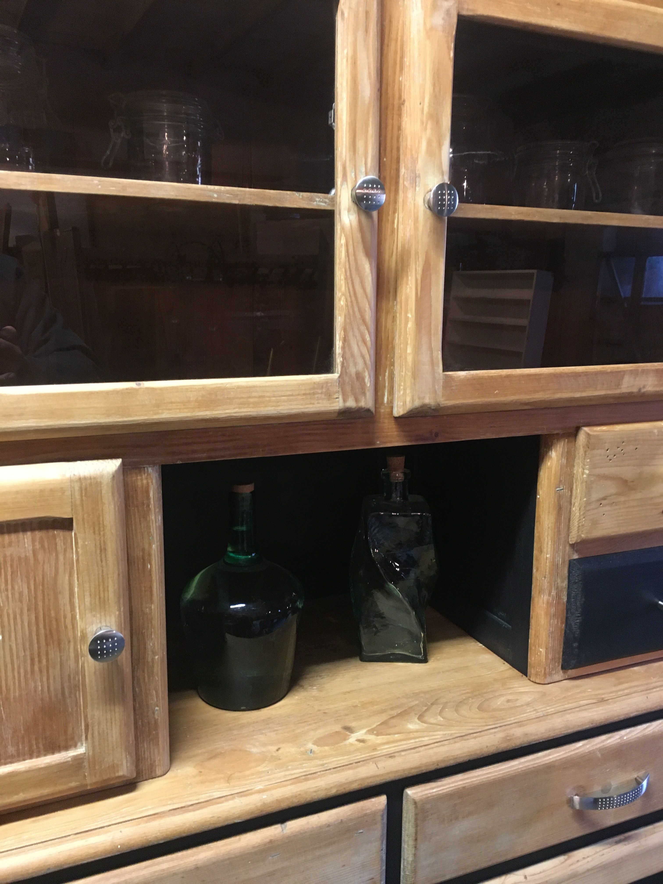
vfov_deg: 61.7
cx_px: 332
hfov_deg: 48.2
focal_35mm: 29
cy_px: 442
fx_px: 741
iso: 400
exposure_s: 1/17
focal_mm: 4.15
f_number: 2.2
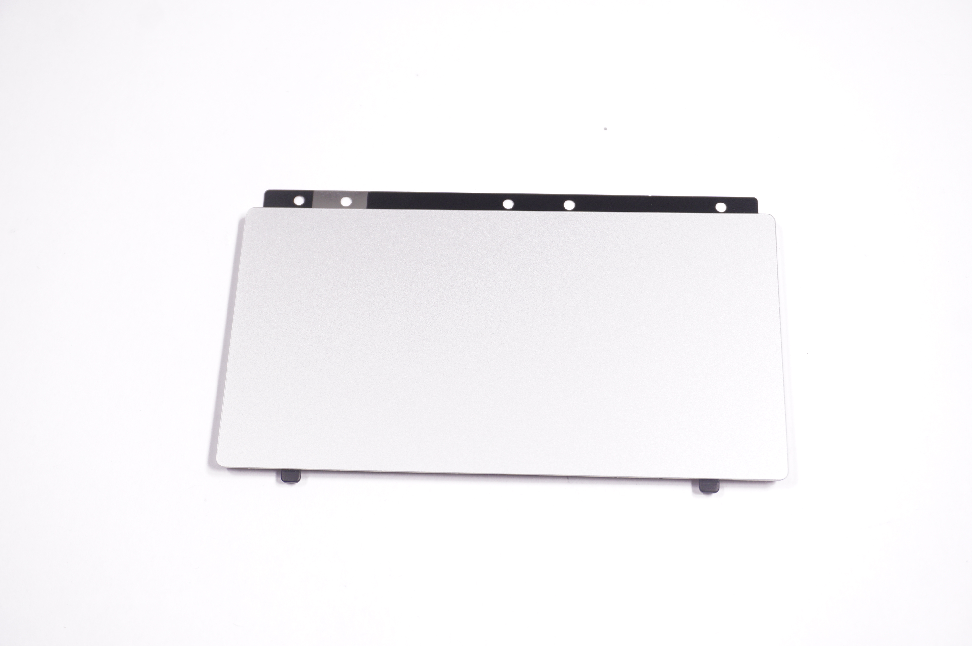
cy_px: 323
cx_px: 486
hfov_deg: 41.1
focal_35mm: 48
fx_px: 1295
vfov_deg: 28.0
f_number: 5.6
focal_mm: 32
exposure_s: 1/160
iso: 500
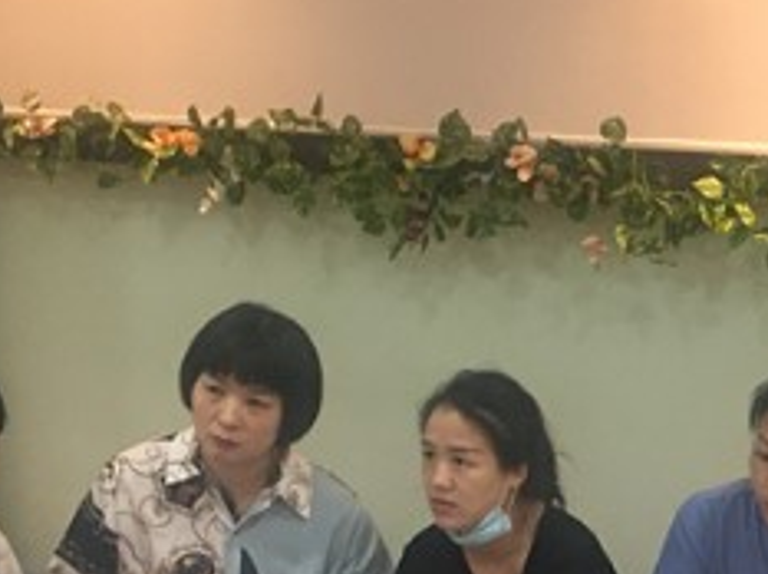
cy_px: 675
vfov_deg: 17.4
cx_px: 686
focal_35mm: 81
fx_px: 1794
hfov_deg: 23.5
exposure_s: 1/17
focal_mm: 4.15
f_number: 2.2
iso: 125
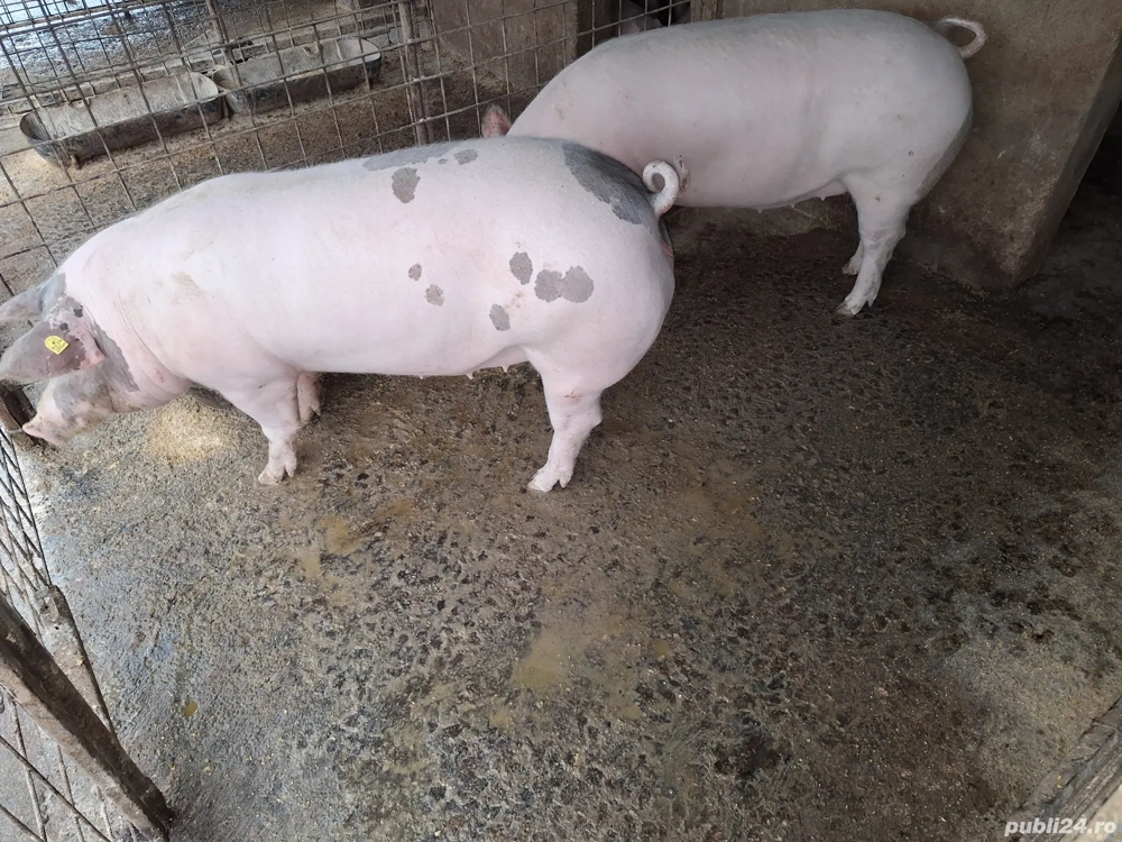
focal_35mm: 23
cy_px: 421
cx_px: 561
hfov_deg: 73.9
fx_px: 745
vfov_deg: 58.9
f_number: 1.8
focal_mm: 5.54
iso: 200
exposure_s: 1/50
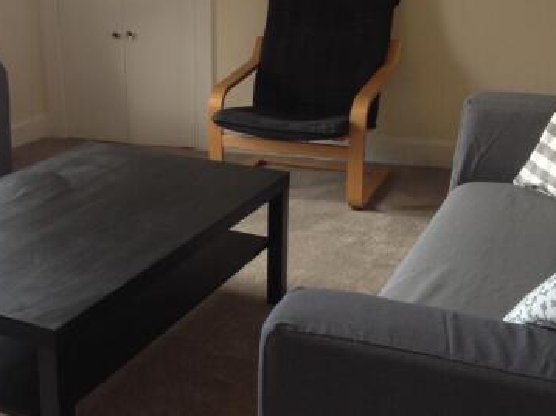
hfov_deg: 33.3
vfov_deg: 25.6
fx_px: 915
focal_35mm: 57
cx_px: 158
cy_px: 176
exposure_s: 1/24
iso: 50
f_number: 2.4
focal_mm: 4.28
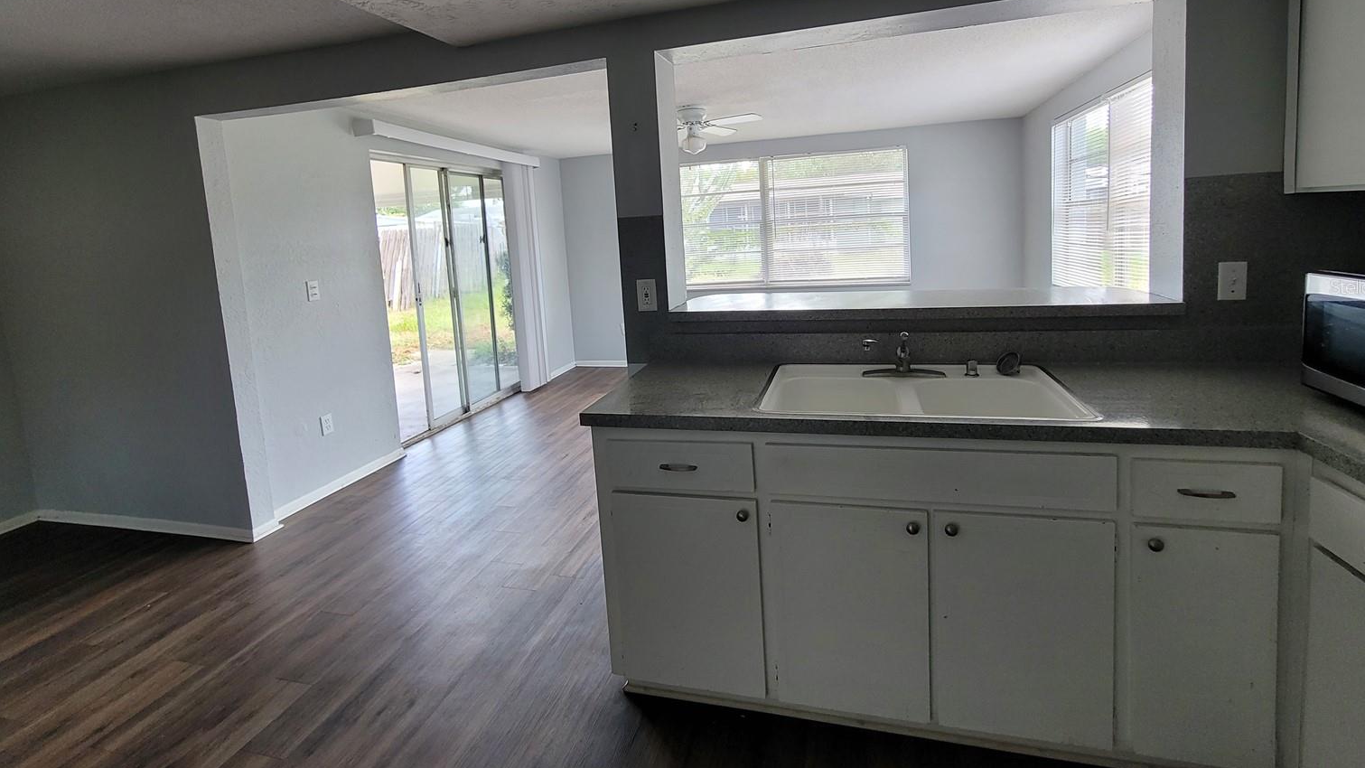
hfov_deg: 103.0
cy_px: 286
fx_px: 543
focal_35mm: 15
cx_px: 693
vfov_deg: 69.4
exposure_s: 1/60
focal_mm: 2.2
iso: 125
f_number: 2.2
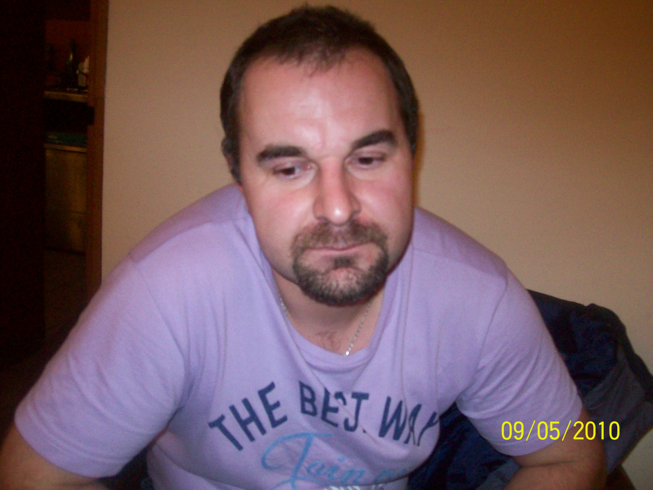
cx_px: 326
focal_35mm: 36
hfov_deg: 51.4
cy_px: 245
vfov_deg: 39.7
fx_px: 679
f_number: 2.7
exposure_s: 1/64
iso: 200
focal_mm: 6
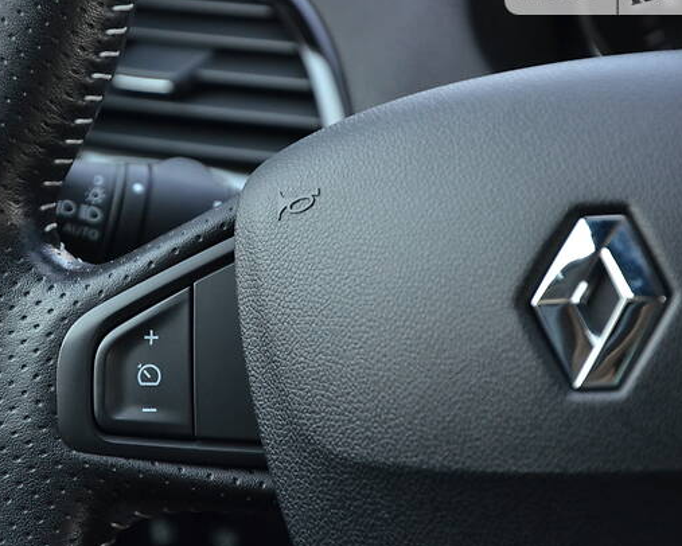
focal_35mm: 233
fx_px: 4700
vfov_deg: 6.7
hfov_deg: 8.3
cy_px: 297
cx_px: 180
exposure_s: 1/60
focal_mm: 105
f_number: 5.6
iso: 800
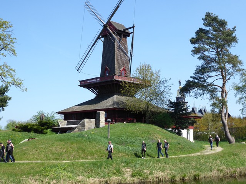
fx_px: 348
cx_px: 123
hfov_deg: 38.9
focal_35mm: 49
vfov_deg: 29.7
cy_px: 92
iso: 80
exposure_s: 1/400
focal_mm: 8.4
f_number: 4
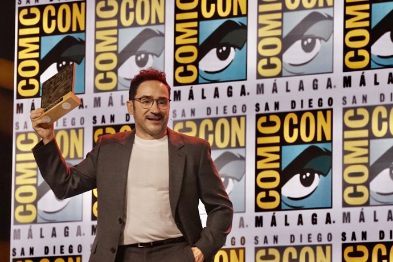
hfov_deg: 6.9
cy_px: 131
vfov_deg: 4.6
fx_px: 3275
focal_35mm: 300
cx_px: 196
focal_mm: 200
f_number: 10
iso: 4000
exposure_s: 1/125
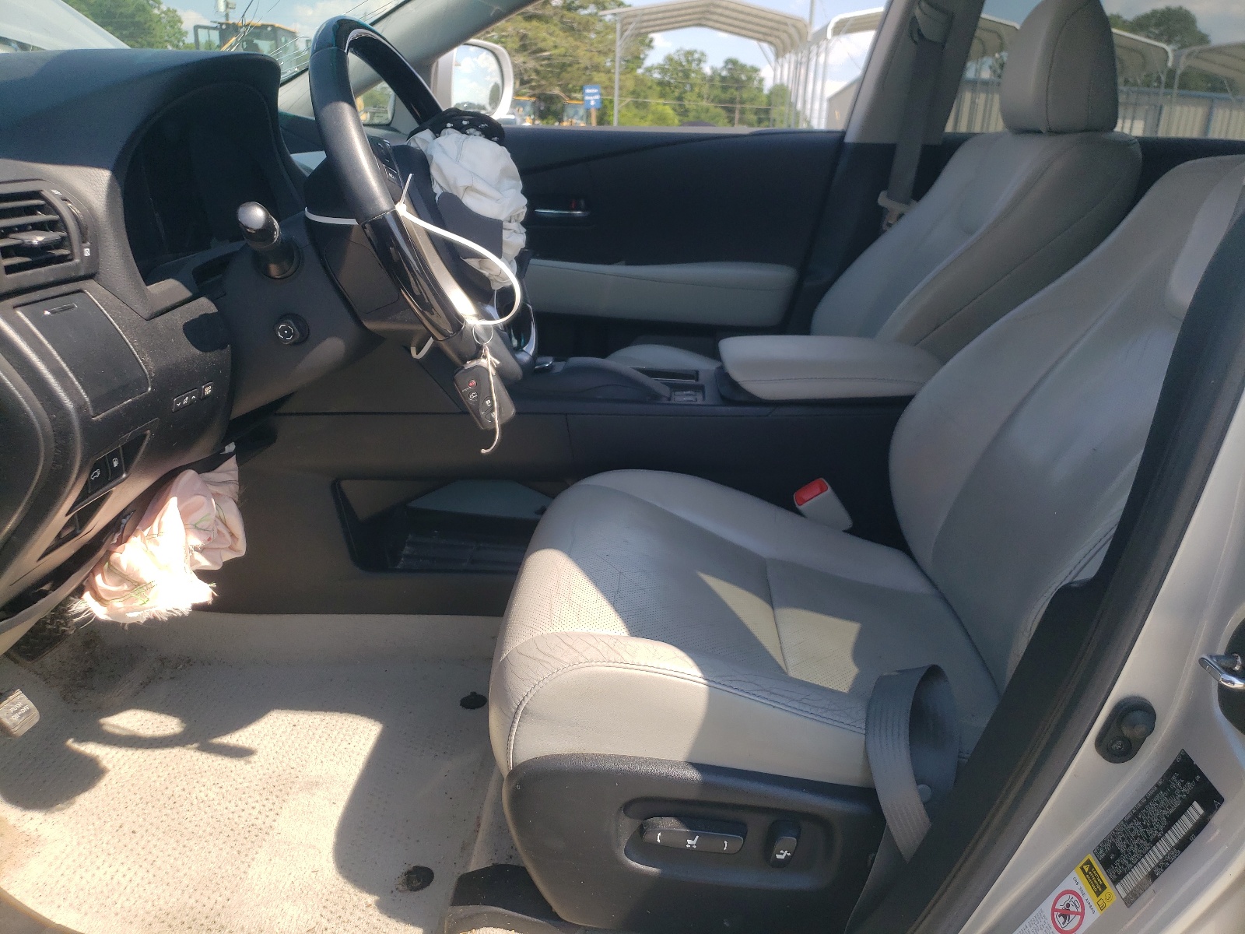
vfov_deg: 53.1
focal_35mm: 26
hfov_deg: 67.3
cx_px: 622
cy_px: 467
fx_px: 935
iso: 50
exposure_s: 1/1429
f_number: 1.5
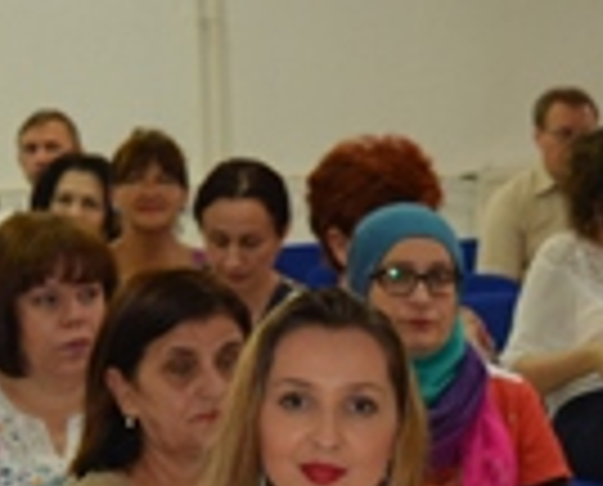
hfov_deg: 9.6
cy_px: 686
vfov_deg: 7.6
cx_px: 382
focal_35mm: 201
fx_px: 3598
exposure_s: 1/60
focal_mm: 24
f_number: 4
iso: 400
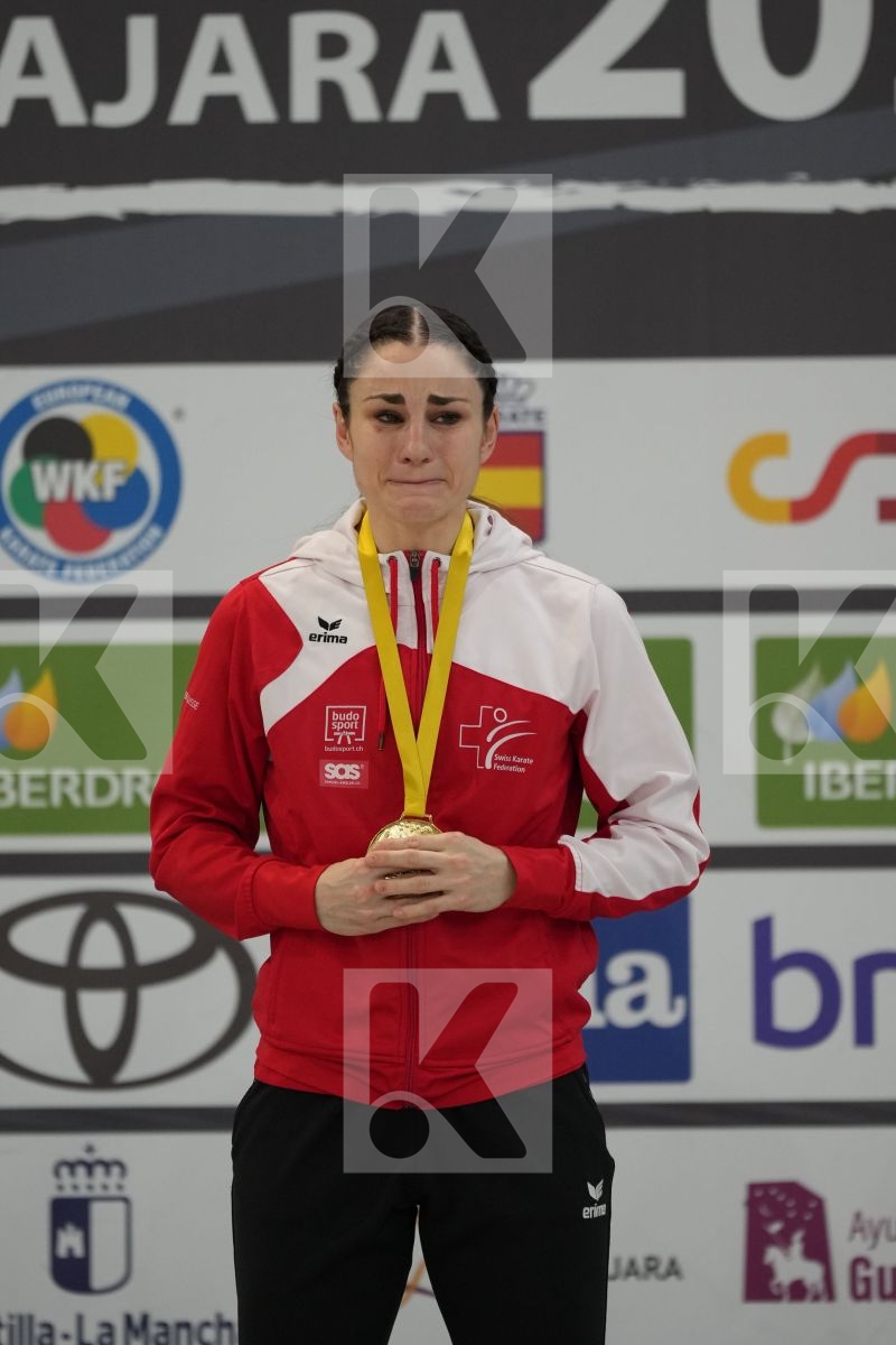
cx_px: 448
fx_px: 11199
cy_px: 672
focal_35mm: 300
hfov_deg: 4.6
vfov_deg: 6.9
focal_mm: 200
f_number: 2.8
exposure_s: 1/500
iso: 1600
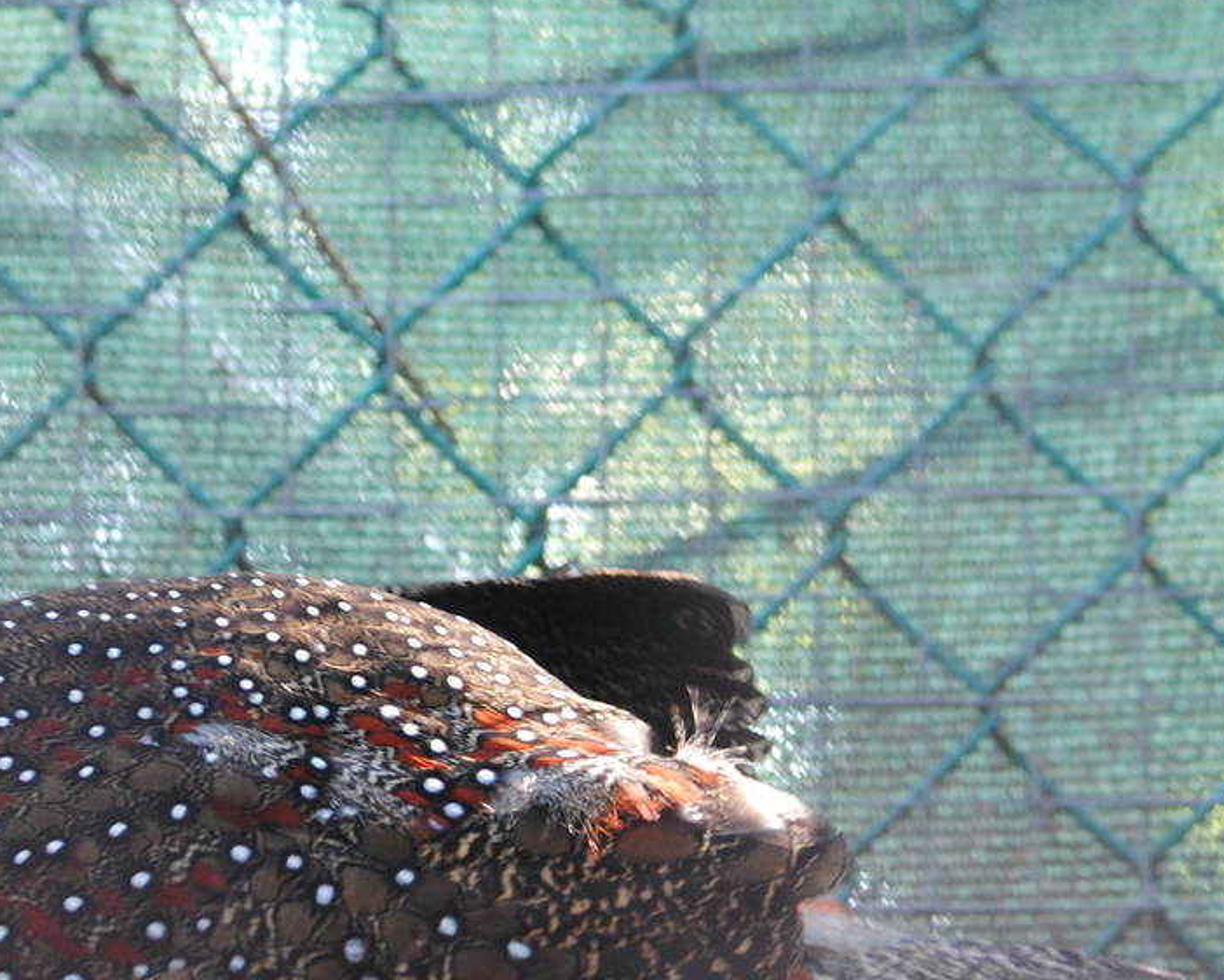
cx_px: 244
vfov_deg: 6.0
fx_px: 9313
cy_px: 812
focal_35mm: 257
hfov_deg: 7.5
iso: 400
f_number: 4.5
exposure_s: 1/30
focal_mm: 80
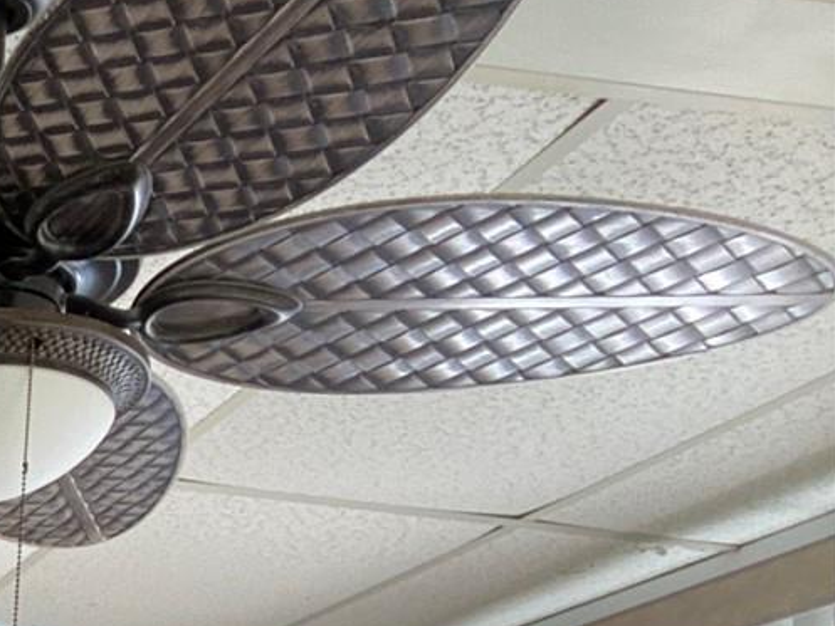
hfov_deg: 21.1
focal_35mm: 74
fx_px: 1785
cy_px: 876
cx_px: -506
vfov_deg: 18.2
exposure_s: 1/60
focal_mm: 2.71
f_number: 2.2
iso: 200
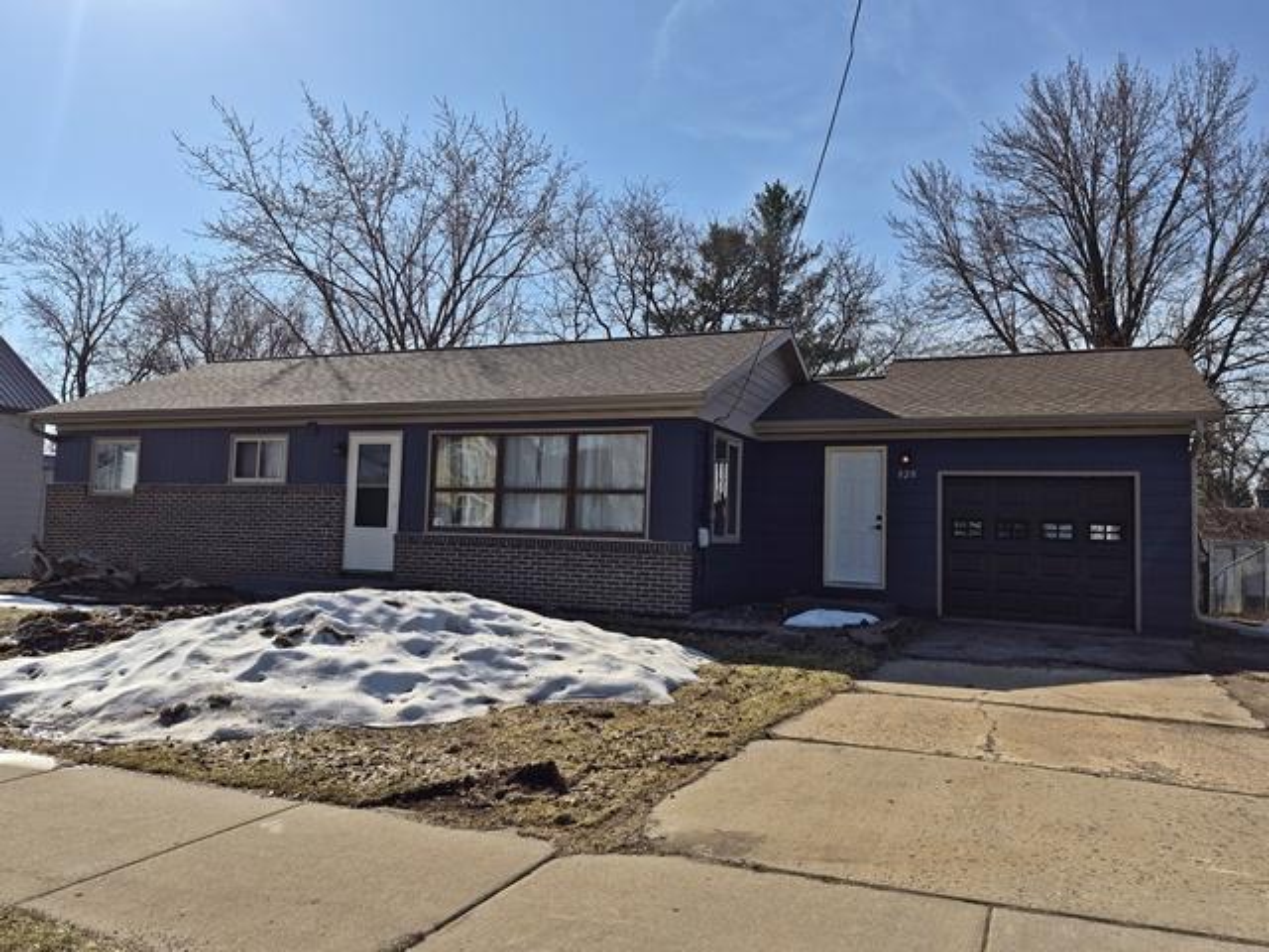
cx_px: 634
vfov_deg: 58.9
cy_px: 476
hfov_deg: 73.9
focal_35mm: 23
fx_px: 843
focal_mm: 5.4
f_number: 1.8
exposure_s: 1/7264
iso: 80
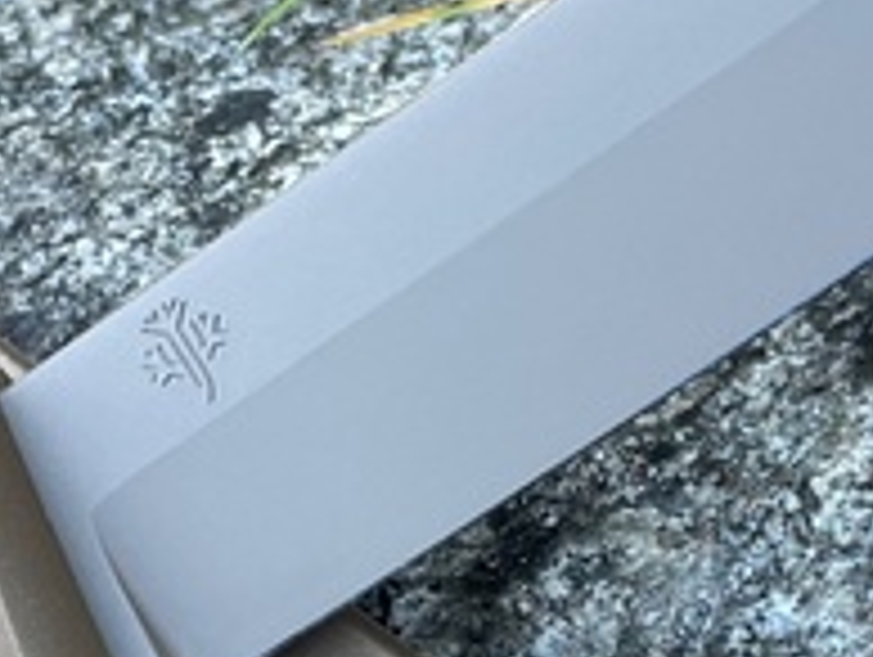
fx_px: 2702
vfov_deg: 13.8
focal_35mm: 107
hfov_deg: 18.2
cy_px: 486
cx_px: 144
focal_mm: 4.2
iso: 125
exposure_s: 1/121
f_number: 1.6
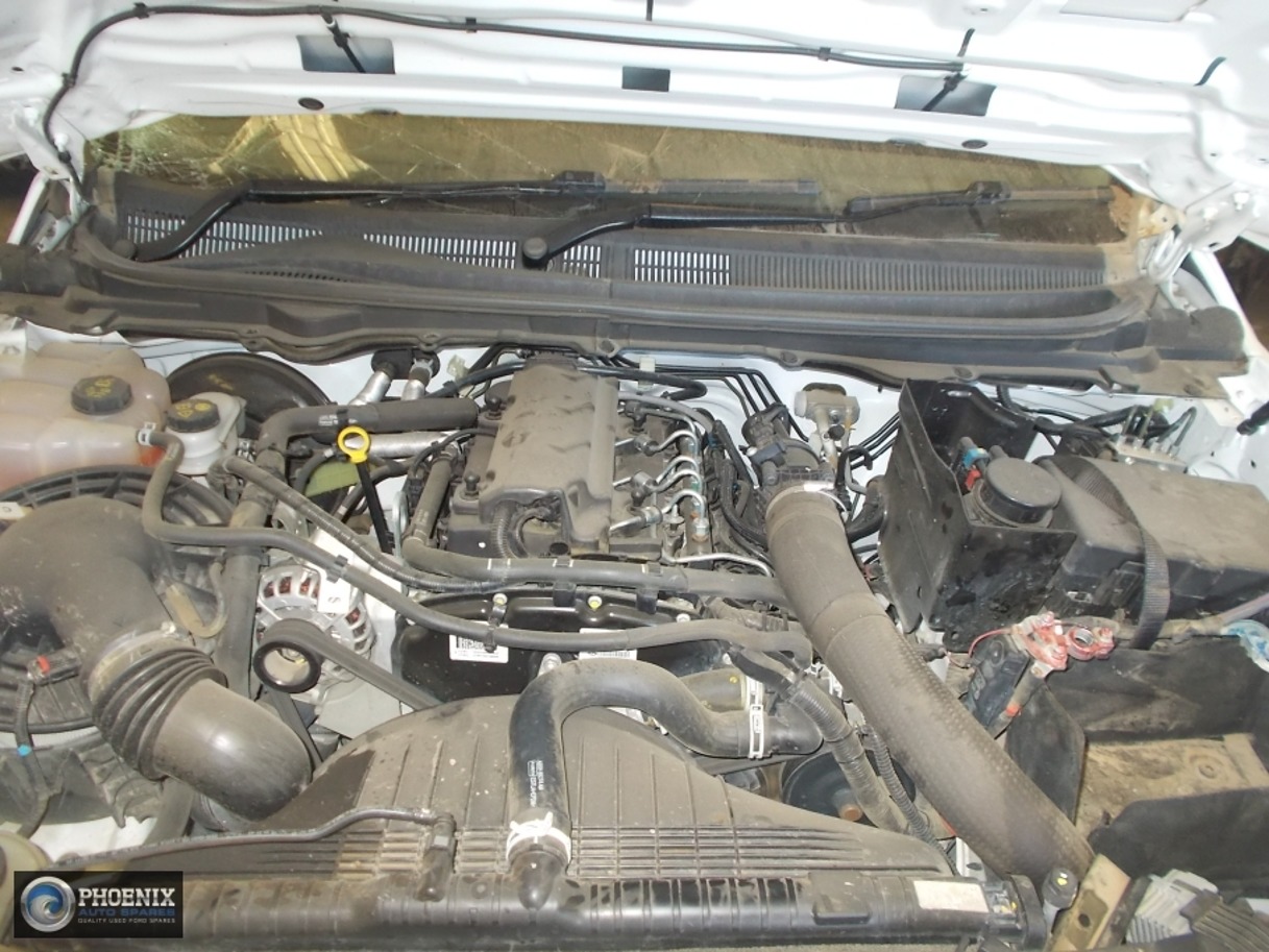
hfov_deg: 60.0
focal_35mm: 30
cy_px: 476
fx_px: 1100
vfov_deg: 46.8
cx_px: 634
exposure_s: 1/25
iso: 200
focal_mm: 5.3
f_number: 3.4
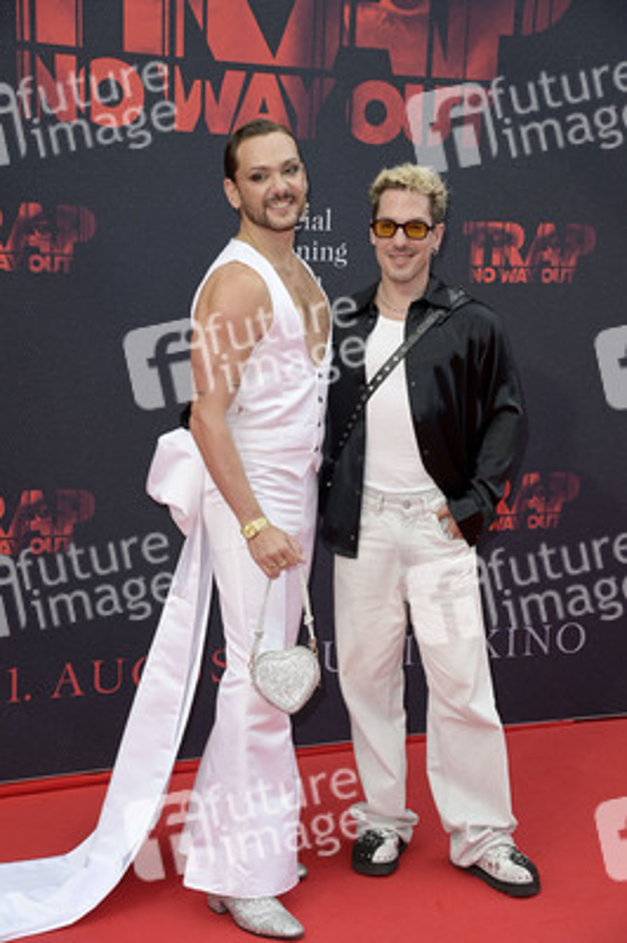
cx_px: 314
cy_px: 472
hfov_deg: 20.9
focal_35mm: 65
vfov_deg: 31.0
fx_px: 1701
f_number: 6.3
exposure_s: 1/250
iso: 400
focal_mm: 65
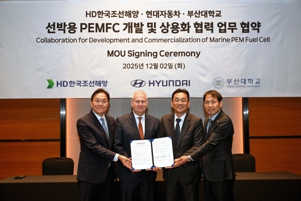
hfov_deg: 44.5
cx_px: 150
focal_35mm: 44
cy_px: 100
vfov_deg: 30.5
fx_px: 368
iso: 1600
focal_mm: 44
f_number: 4.5
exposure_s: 1/80
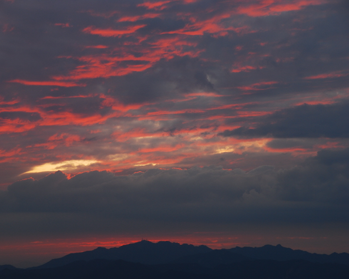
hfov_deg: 13.1
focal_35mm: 148
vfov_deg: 10.5
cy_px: 143
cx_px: 140
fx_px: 1525
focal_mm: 85
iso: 100
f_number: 8
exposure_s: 1/13
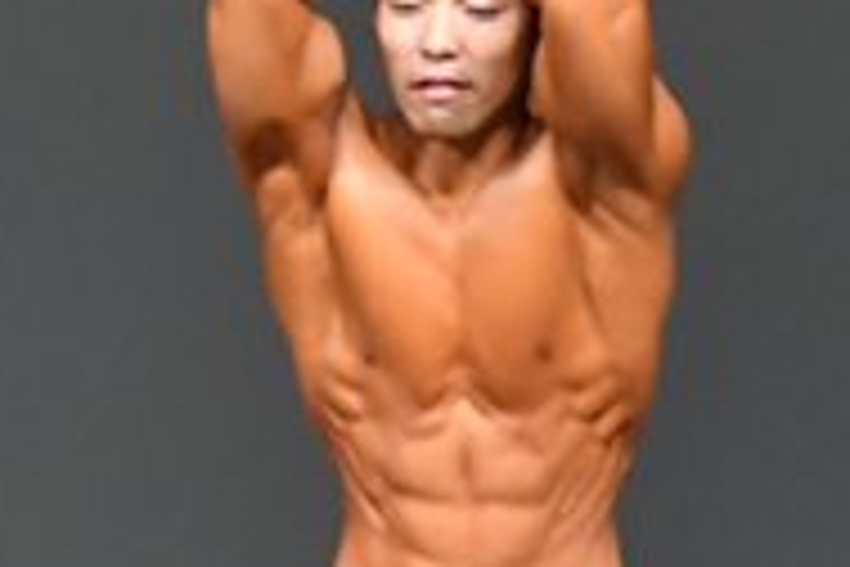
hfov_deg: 1.6
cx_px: -268
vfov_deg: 1.1
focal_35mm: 1290
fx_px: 30456
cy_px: 774
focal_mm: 210
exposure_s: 1/400
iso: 5000
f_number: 5.6
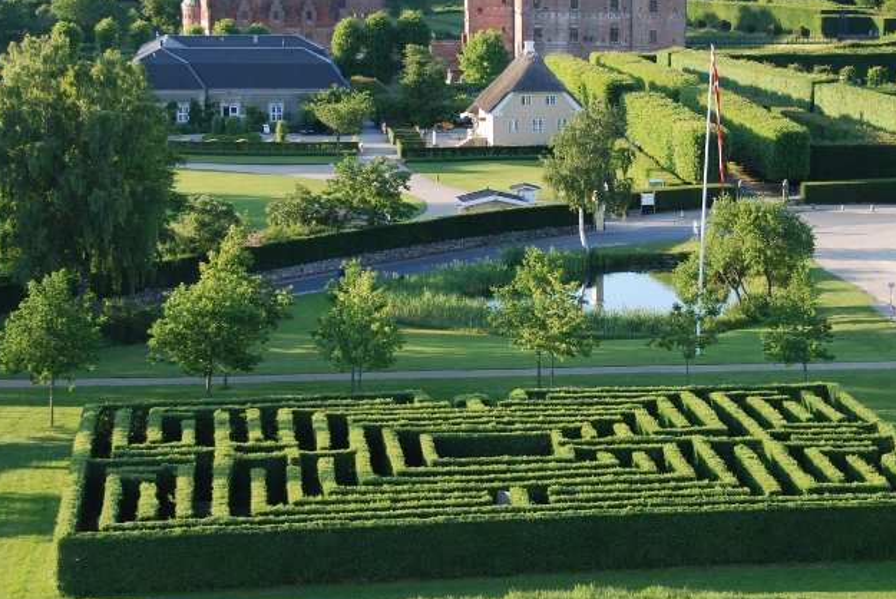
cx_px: 558
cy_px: 188
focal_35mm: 118
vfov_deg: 11.6
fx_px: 2940
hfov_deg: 17.3
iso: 180
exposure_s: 1/125
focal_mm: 48
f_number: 5.6
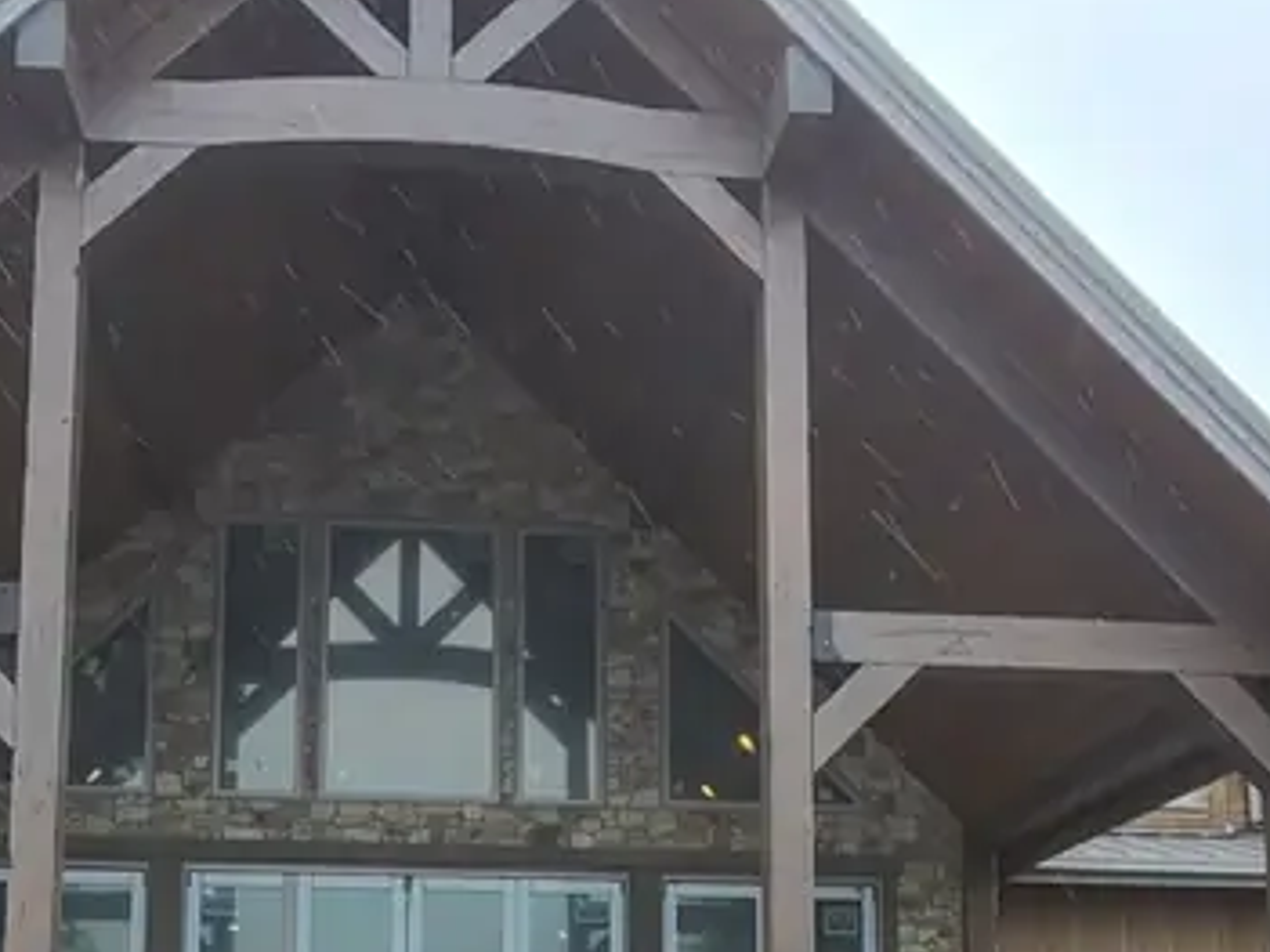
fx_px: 1467
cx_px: 470
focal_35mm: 40
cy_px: 977
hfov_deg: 46.4
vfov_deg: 32.7
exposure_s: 1/200
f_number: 2.2
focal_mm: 2.2
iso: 50
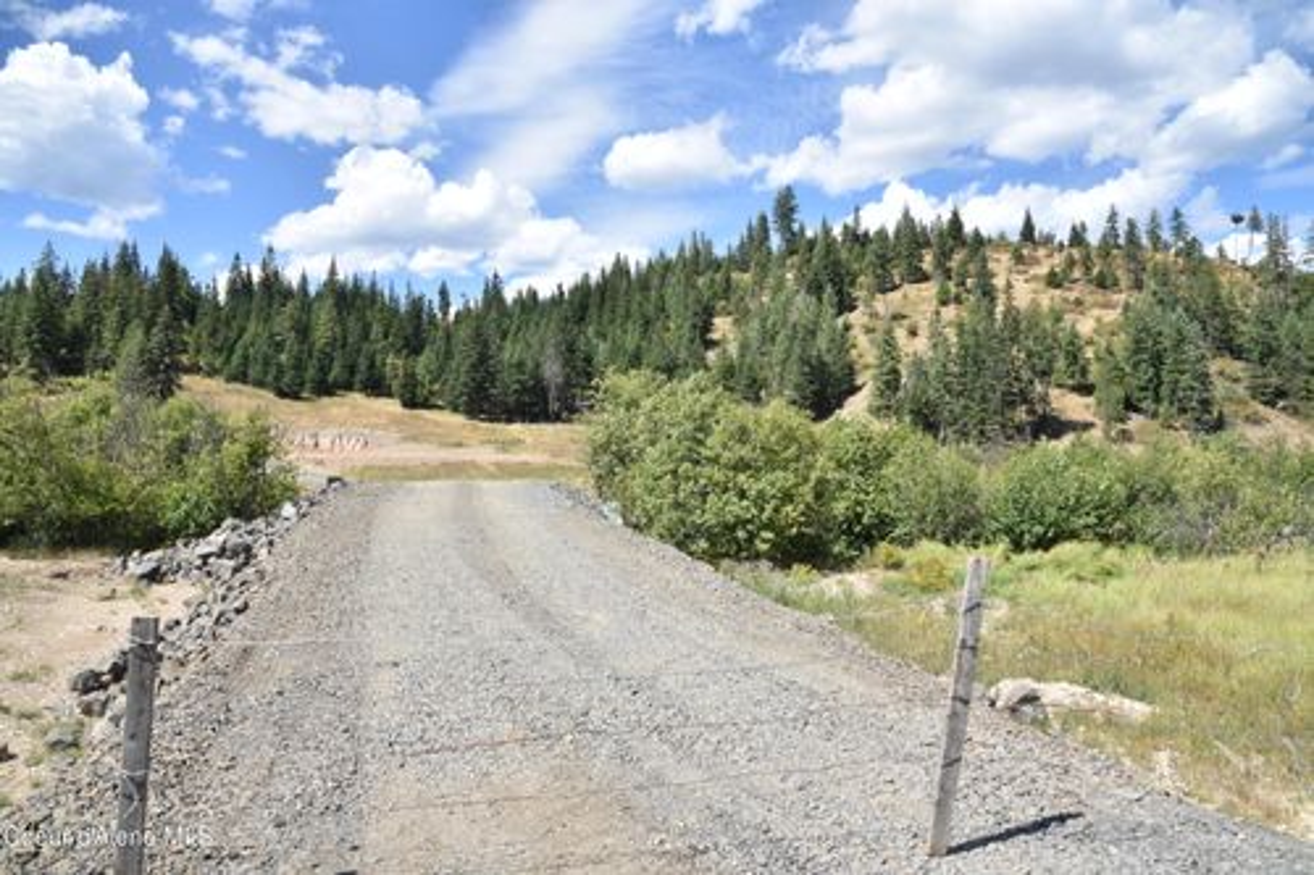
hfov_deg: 73.8
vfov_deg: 53.1
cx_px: 657
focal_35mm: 24
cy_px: 438
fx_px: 876
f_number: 22
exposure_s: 1/50
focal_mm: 24
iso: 200
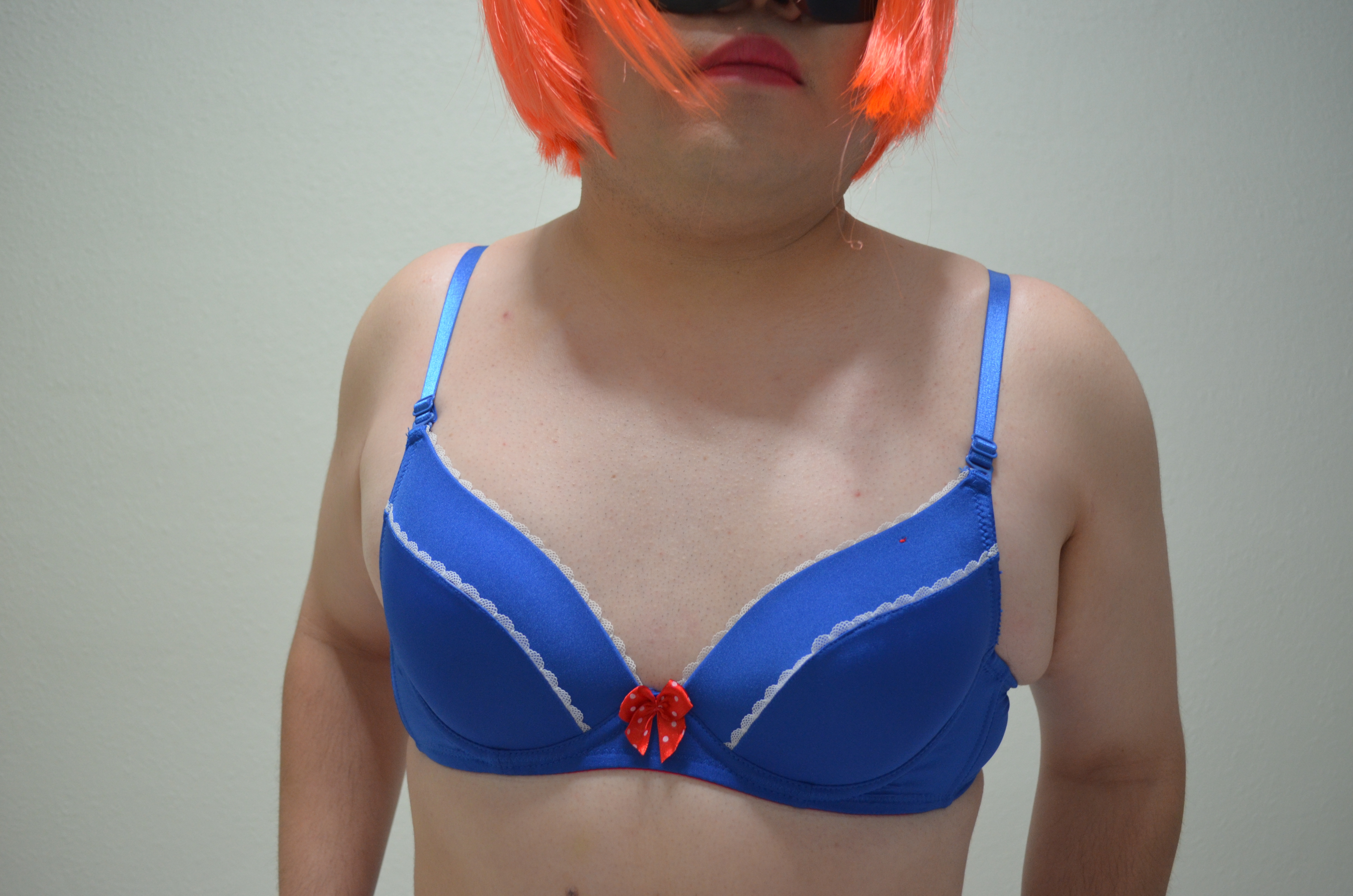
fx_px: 1125
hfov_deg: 62.0
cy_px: 448
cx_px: 676
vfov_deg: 43.4
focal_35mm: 30
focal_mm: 20
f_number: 3.8
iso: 800
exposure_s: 1/30
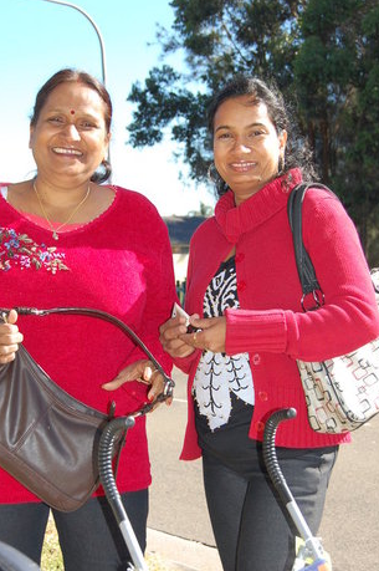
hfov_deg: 20.3
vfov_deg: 30.1
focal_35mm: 67
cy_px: 312
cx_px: 163
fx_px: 1060
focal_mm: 32
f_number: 5.6
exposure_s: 1/500
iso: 400
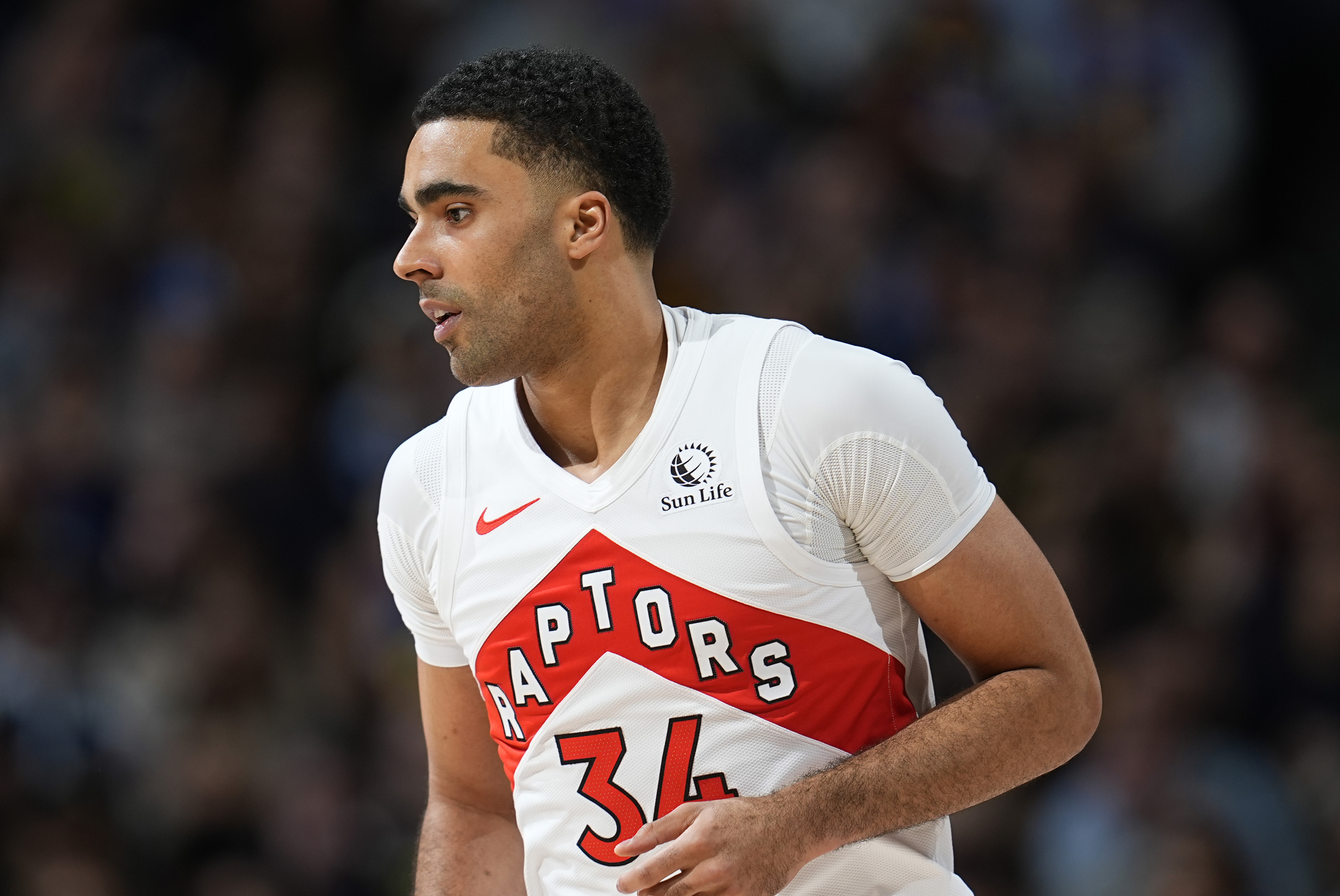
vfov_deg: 2.3
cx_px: 670
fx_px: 22353
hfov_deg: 3.4
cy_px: 448
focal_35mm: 600
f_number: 3.2
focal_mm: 400
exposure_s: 1/1600
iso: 400
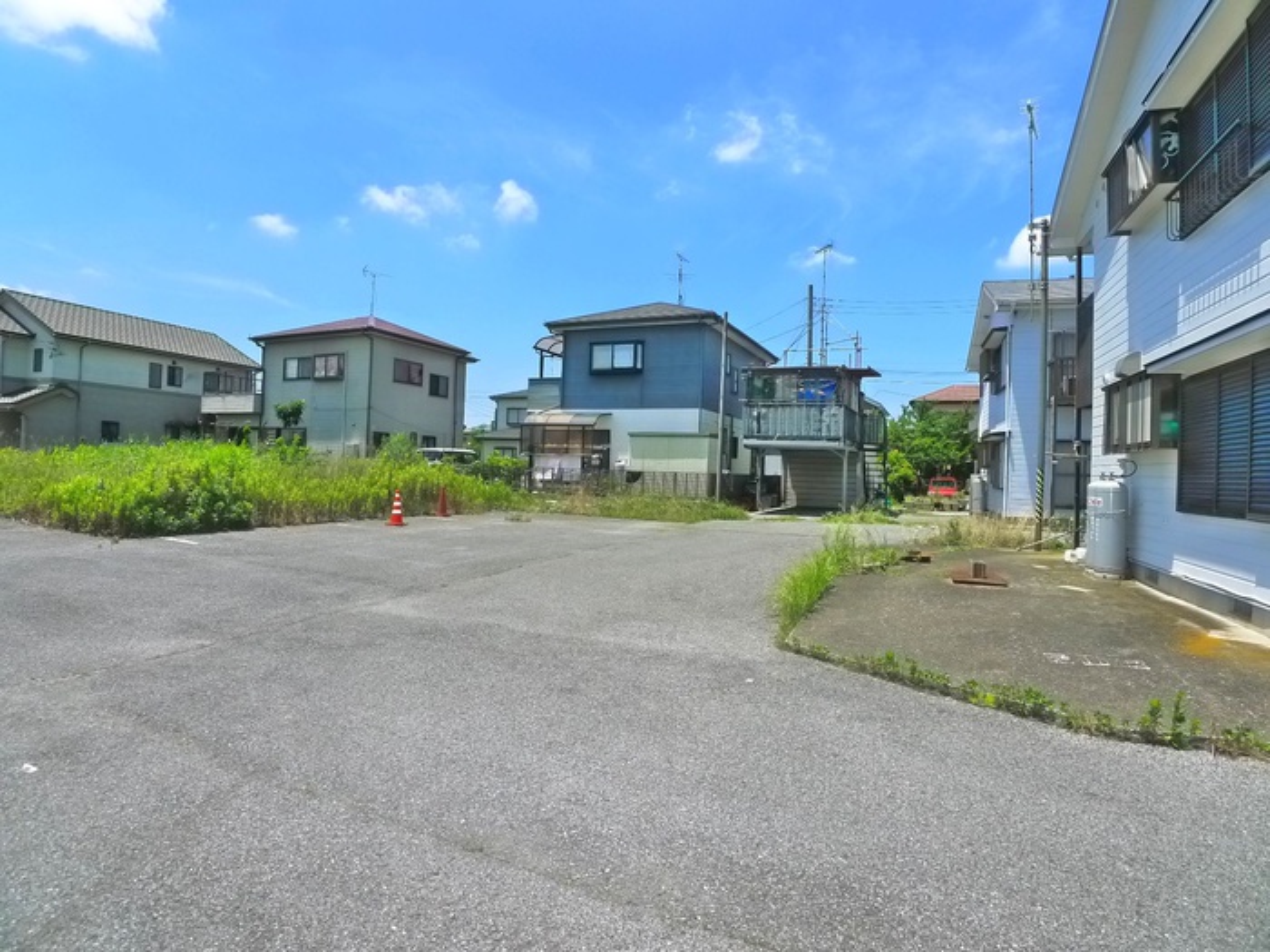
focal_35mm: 24
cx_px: 635
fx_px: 881
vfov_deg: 56.8
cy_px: 476
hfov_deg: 71.6
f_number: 4
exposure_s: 1/800
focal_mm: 5.1
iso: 400
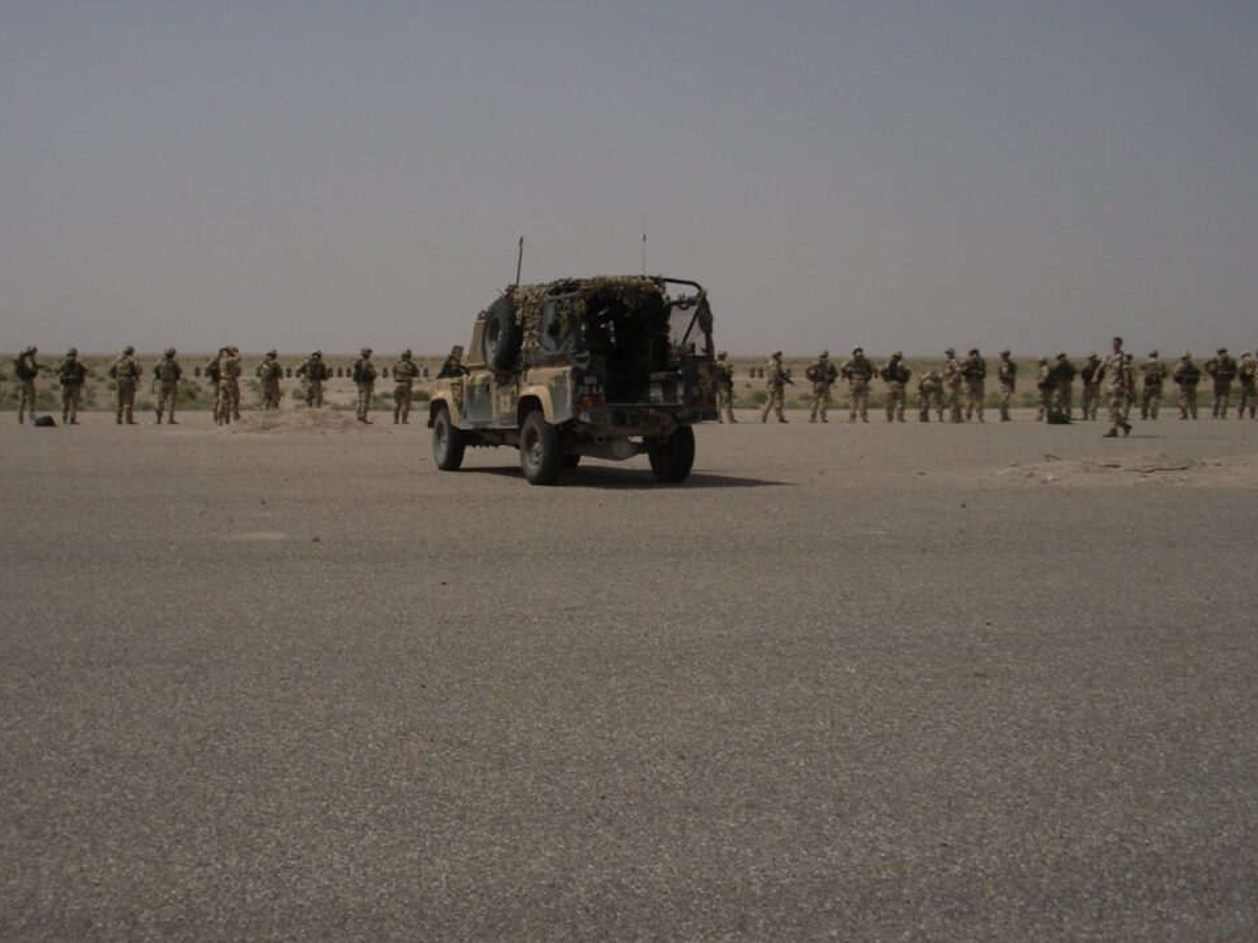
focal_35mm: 44
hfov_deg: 42.7
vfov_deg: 32.7
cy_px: 353
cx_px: 502
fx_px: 1599
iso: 80
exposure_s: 1/2000
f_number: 4.3
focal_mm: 5.8
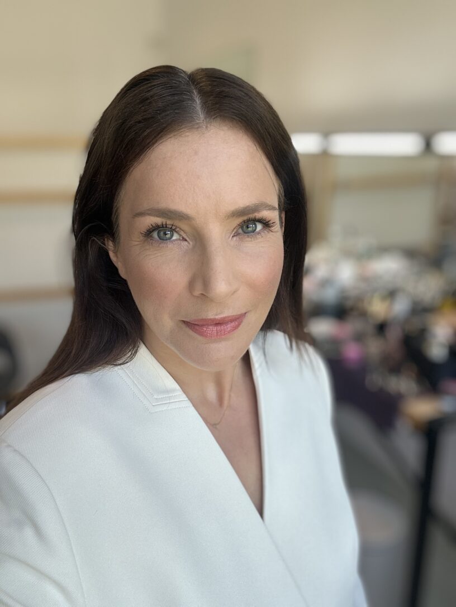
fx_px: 527
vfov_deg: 60.0
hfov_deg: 46.8
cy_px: 304
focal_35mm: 30
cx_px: 228
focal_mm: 2.69
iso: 50
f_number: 1.9
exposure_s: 1/100
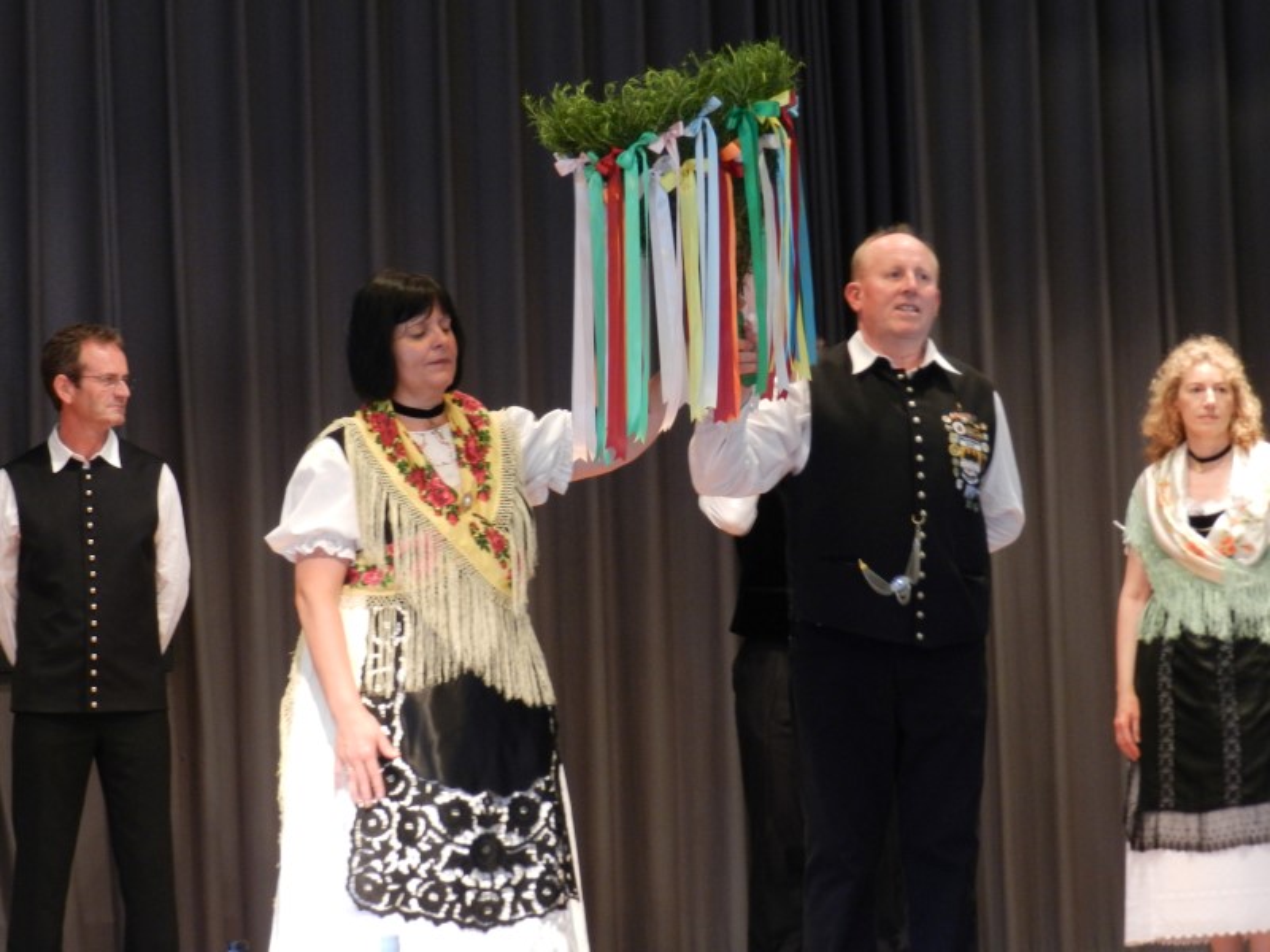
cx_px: 635
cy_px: 476
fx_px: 4219
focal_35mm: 115
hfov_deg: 17.1
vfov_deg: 12.9
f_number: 4.8
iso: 400
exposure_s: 1/20
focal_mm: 20.5
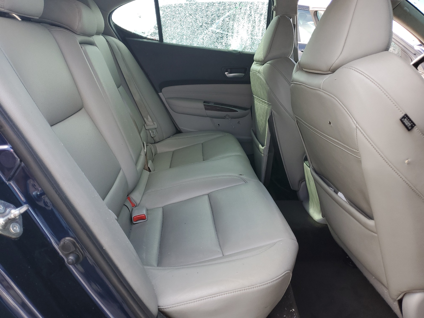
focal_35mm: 26
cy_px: 159
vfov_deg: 53.1
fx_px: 318
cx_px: 212
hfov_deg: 67.3
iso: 50
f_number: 1.5
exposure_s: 1/135
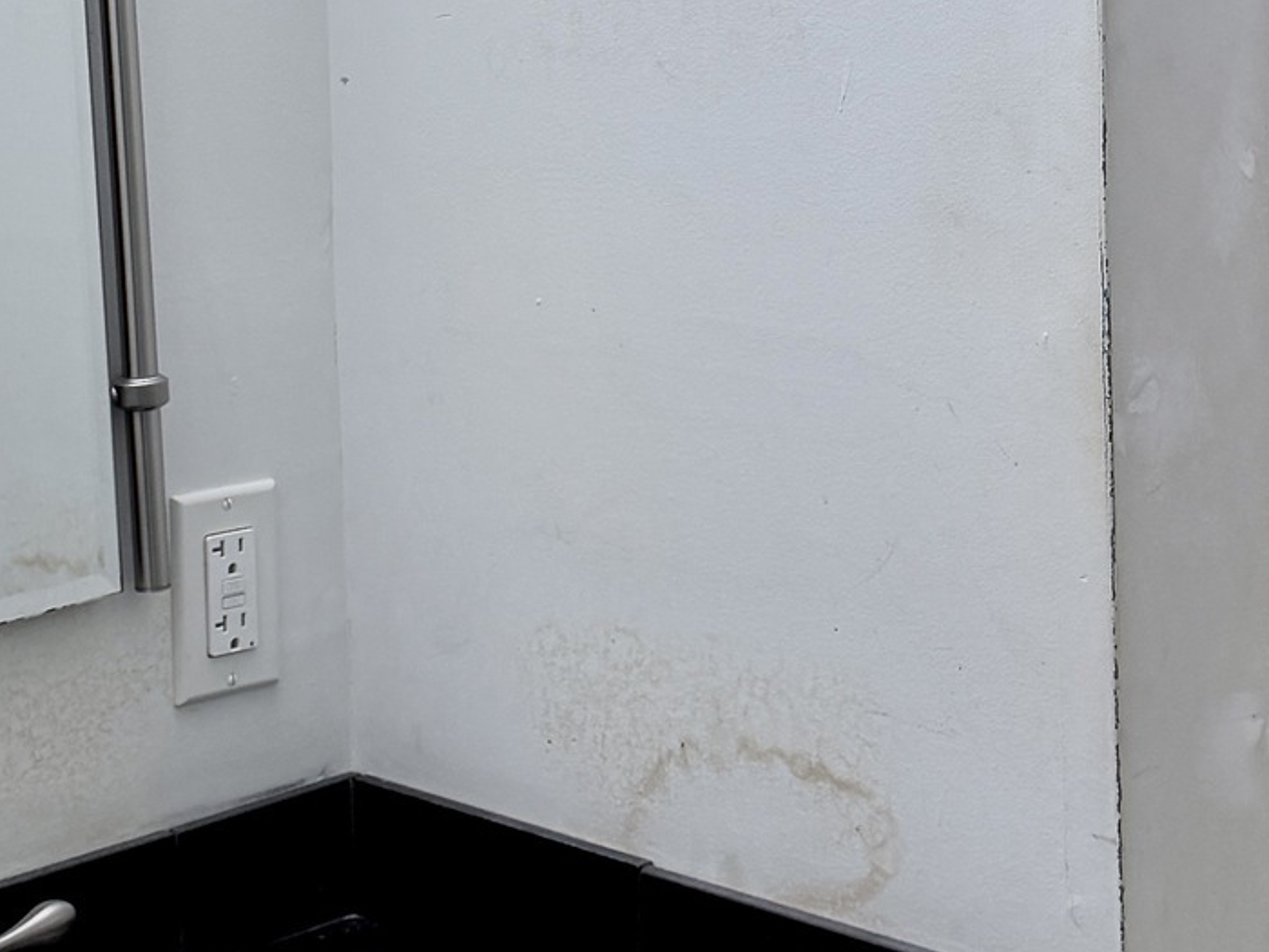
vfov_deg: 18.4
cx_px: 448
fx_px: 2896
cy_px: 109
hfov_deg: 24.6
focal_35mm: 79
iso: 100
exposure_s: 1/310
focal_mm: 6.76
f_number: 1.78
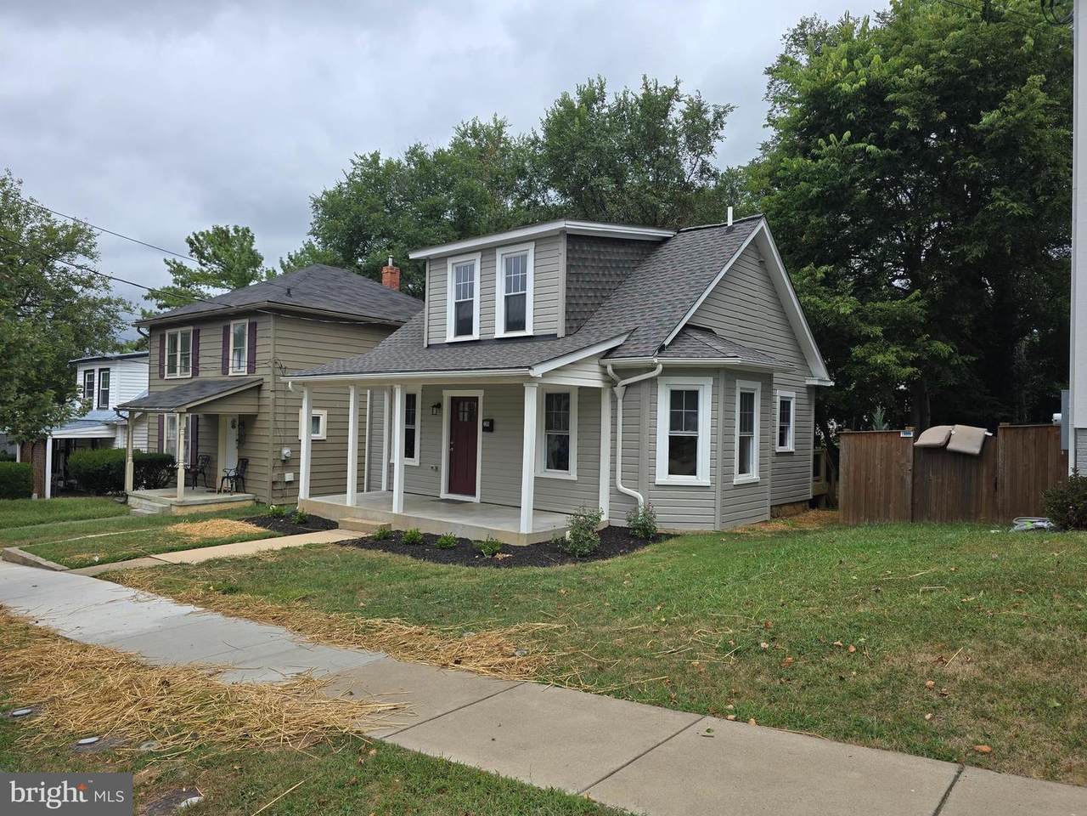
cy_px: 408
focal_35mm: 23
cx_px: 544
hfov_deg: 73.9
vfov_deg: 58.9
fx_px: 722
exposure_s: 1/596
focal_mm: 6.3
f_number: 1.7
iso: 12
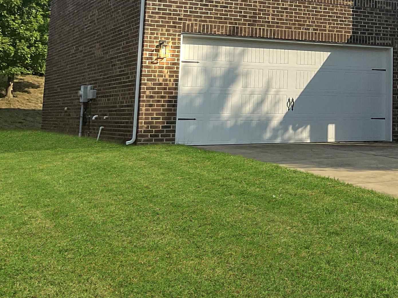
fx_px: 736
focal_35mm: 64
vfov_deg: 22.1
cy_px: -3
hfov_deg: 28.2
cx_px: 407
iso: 16
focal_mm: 3
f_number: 1.8
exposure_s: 1/2667
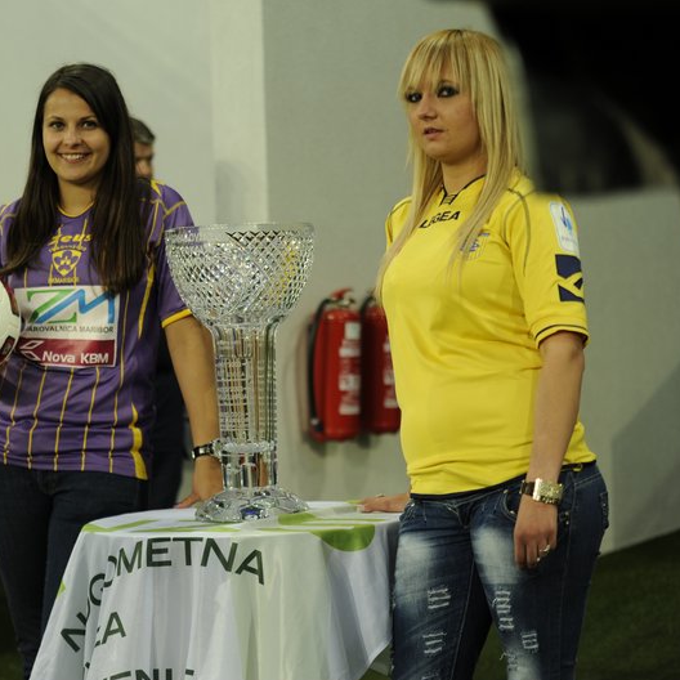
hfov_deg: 19.2
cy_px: 341
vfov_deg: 19.3
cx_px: 241
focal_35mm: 90
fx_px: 2000
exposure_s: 1/320
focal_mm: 70
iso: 500
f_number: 2.8
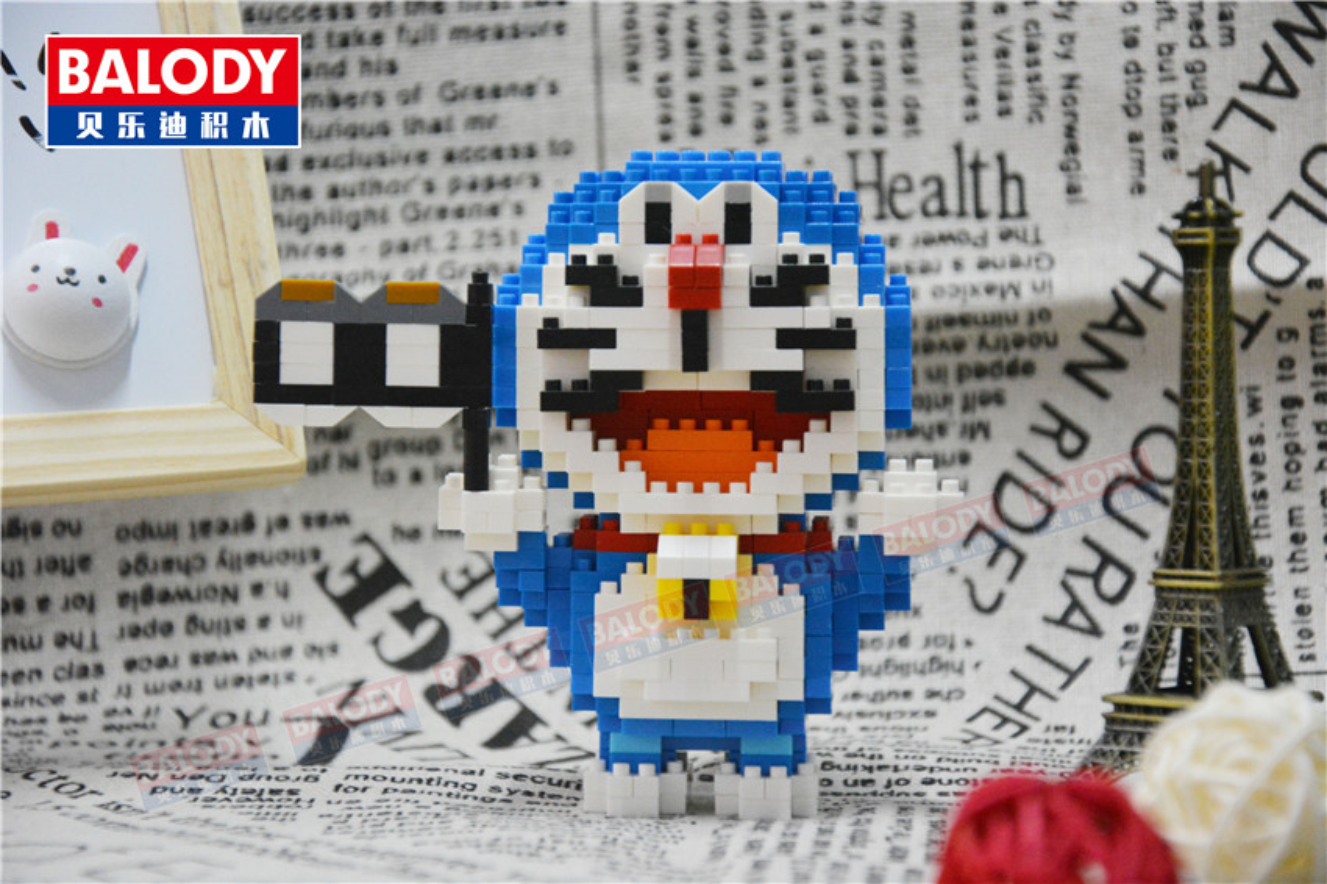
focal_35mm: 138
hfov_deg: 14.9
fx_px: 5085
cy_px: 442
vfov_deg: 9.9
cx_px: 664
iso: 3200
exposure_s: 1/30
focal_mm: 92
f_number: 5.6
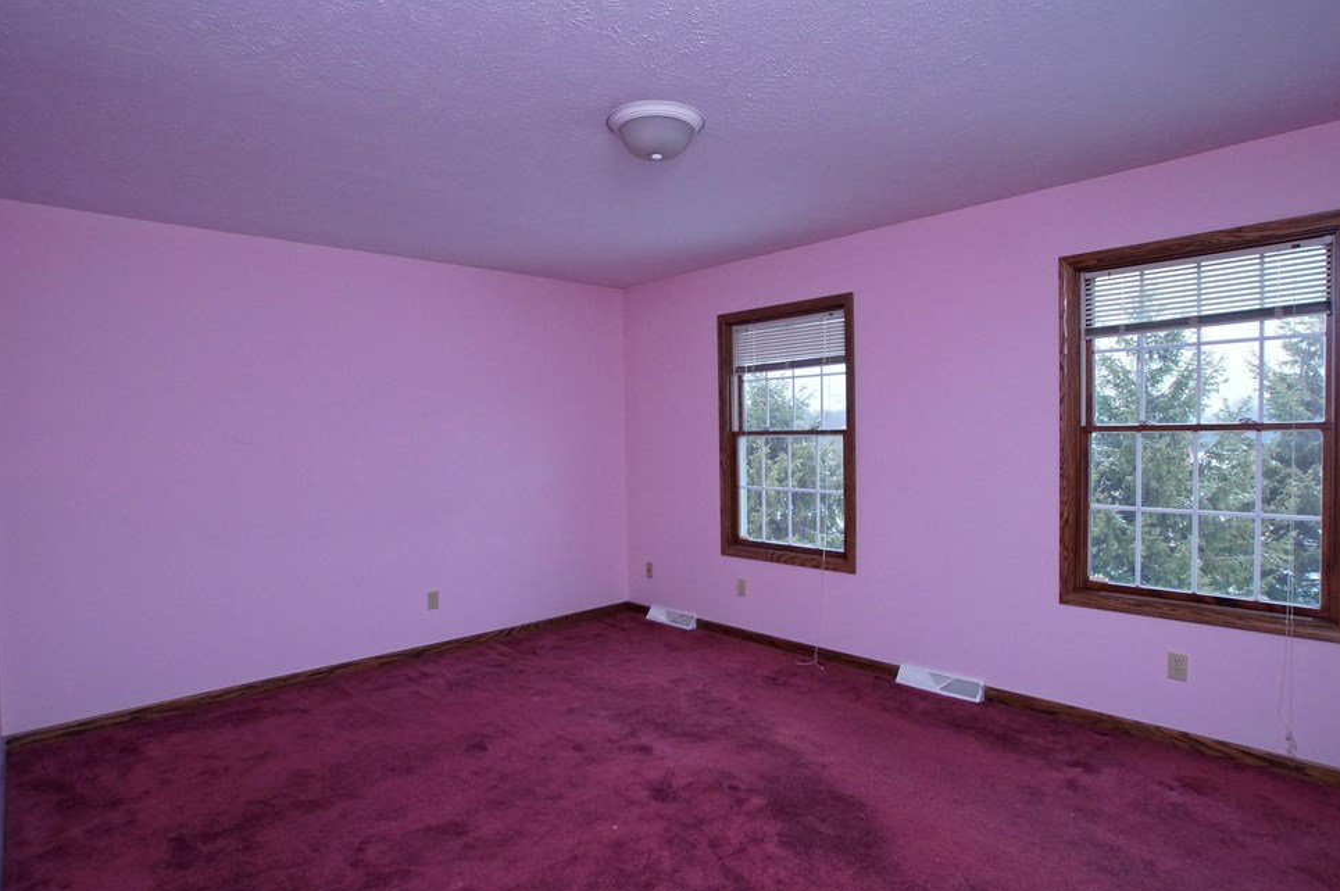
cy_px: 455
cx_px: 685
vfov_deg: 65.7
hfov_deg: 88.3
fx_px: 690
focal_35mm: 19
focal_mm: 11
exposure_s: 1/160
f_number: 4.5
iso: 800
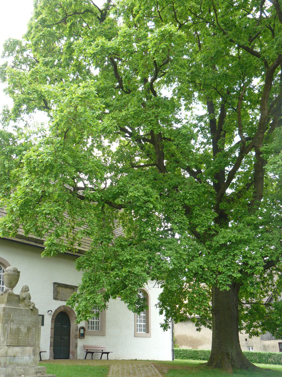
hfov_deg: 33.6
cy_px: 188
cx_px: 141
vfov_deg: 43.8
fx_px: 467
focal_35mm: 43
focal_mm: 7.1
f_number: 2.8
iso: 100
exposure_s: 1/80
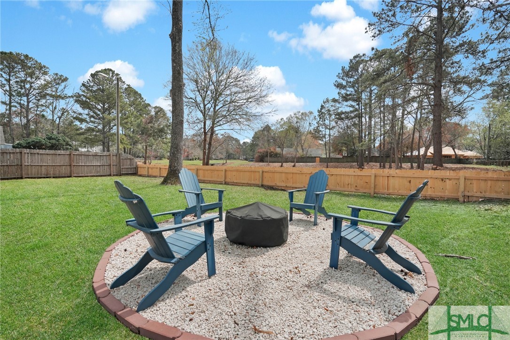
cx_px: 255
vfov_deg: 73.7
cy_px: 170
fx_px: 227
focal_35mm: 16
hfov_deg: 96.8
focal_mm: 16
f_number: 9
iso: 320
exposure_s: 1/200
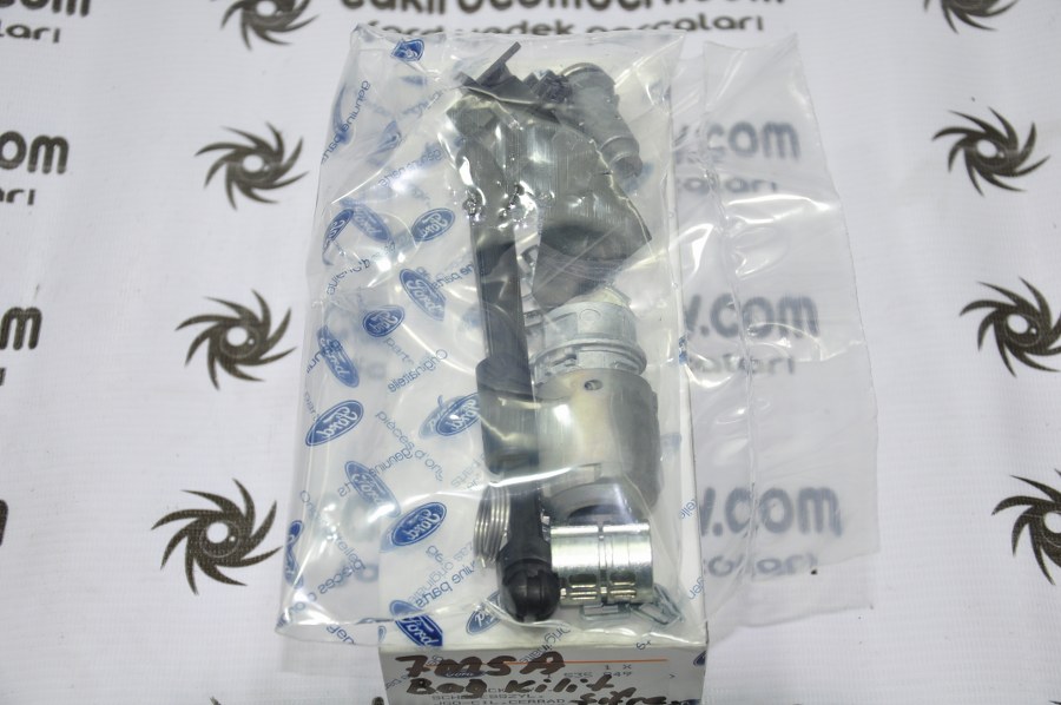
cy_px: 352
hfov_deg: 29.9
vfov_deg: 20.1
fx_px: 1987
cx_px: 530
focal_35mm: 68
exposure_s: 1/40
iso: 200
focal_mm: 45
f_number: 4.8
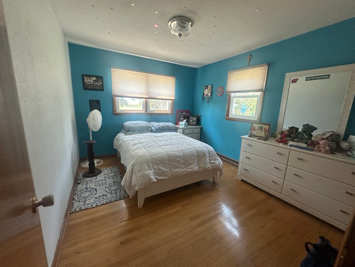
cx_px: 178
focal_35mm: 14
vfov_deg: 85.7
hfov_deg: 102.1
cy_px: 134
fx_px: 144
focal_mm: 2.22
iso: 250
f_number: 2.2
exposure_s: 1/120
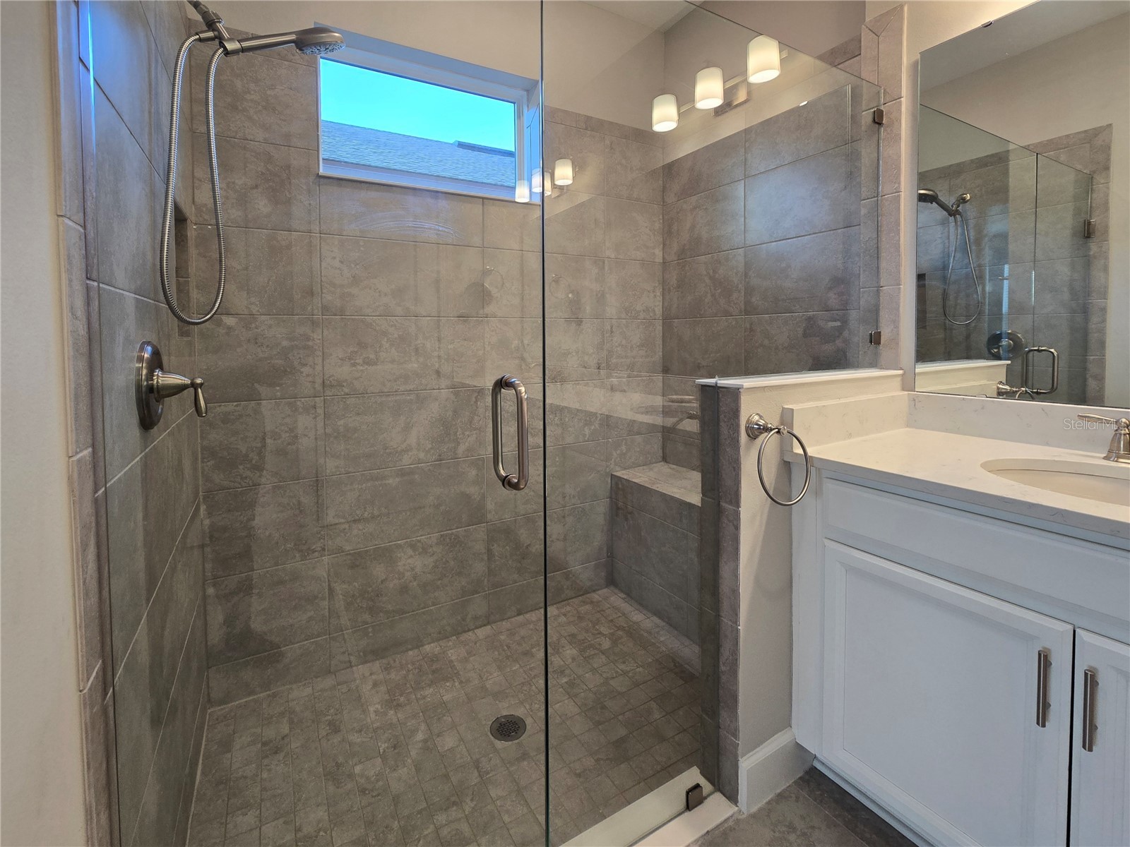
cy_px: 424
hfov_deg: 106.2
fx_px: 424
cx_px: 565
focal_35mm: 13
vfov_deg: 89.9
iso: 80
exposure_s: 1/60.2
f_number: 2.2
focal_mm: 2.2
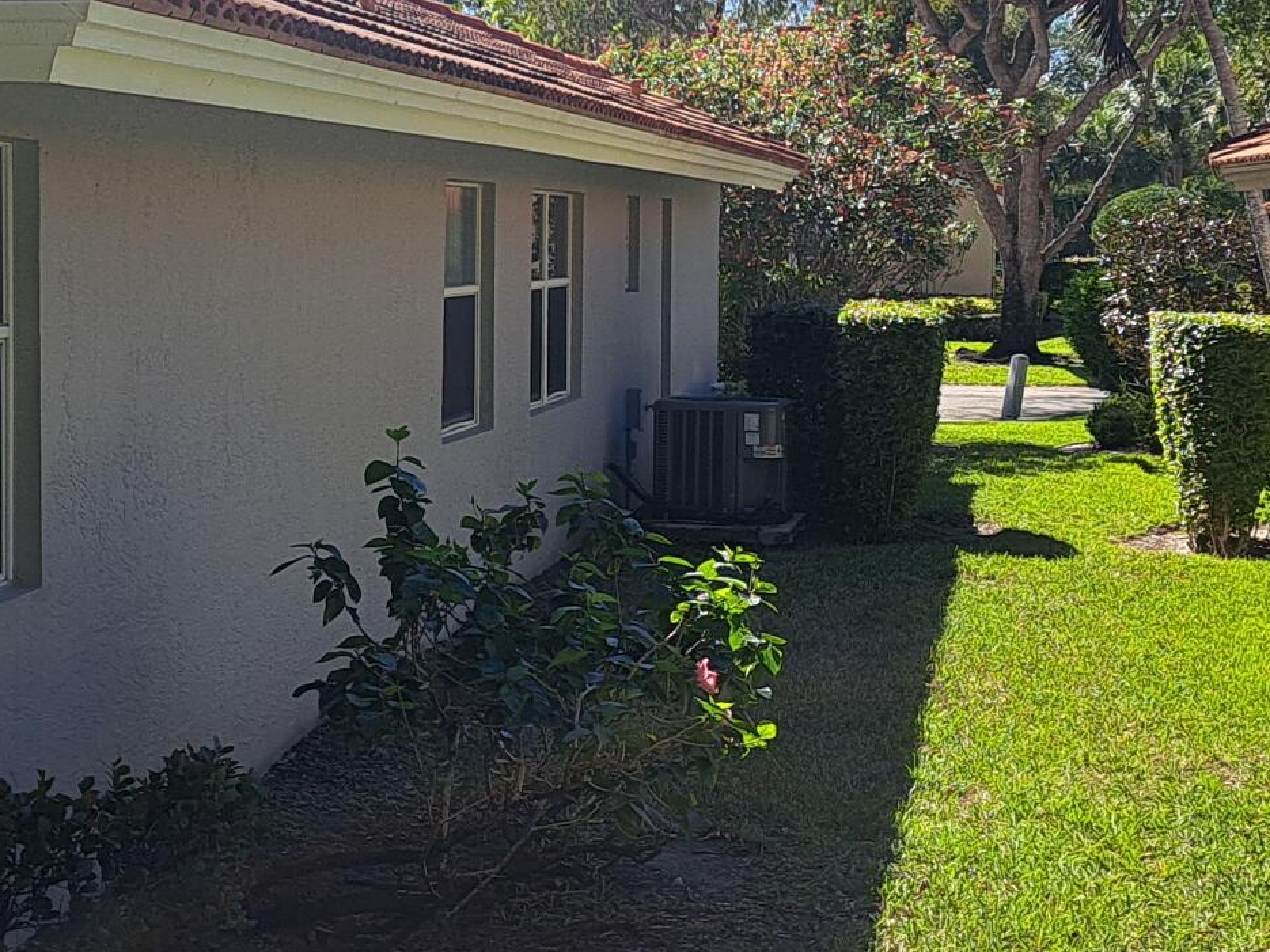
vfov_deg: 19.1
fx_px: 2825
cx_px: 293
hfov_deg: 25.0
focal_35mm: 77
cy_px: 375
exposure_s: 1/1161
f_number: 1.8
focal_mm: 5.23
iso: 50
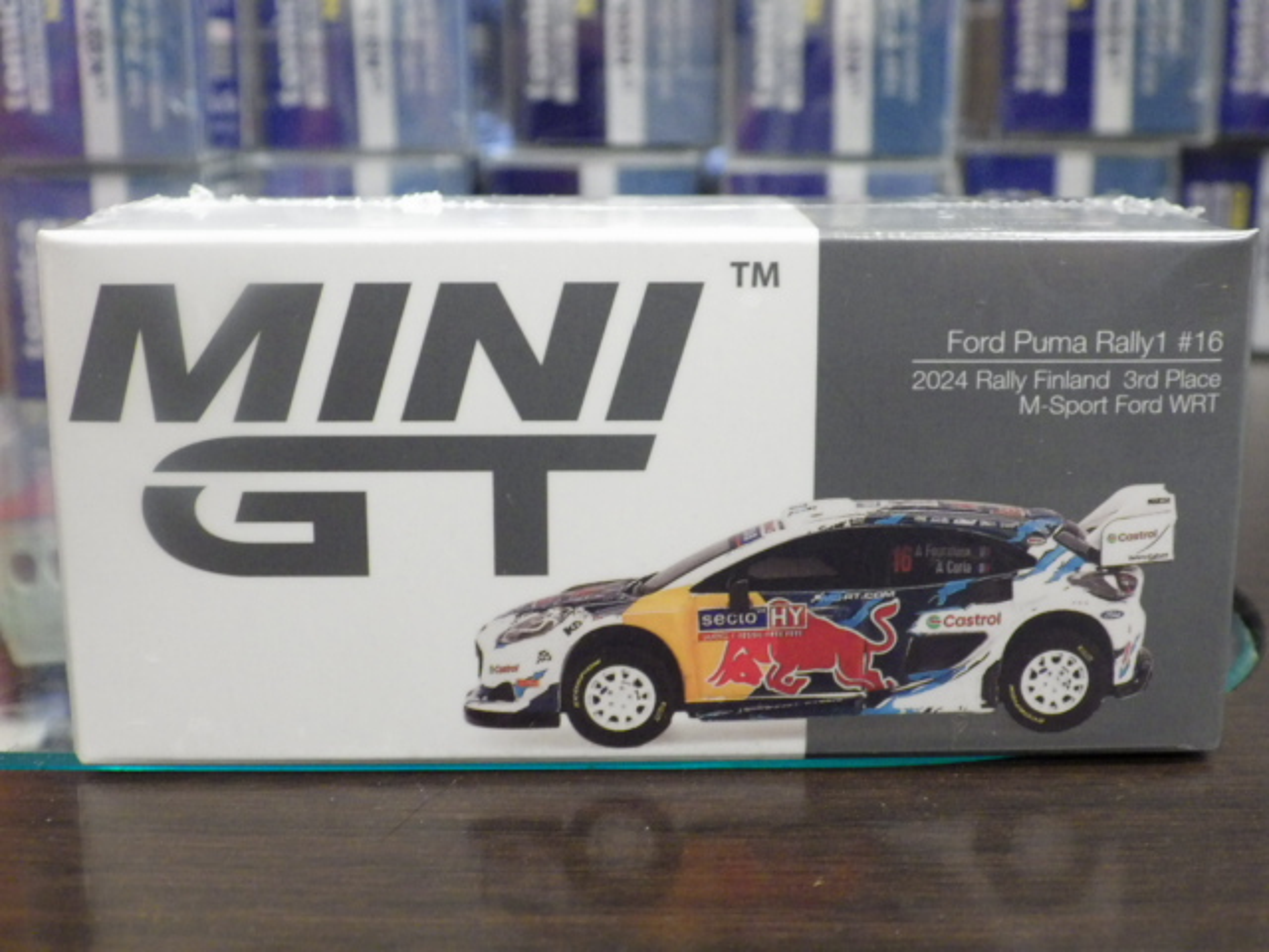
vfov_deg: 29.1
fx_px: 1833
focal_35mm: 50
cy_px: 476
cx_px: 634
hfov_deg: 38.2
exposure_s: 1/30
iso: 800
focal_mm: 9
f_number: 3.8
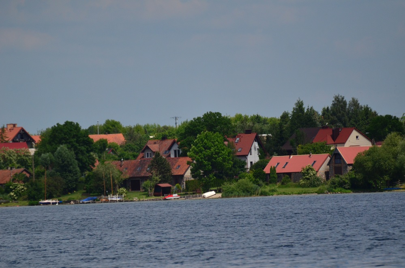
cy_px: 134
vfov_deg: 3.0
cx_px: 202
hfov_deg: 4.6
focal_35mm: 450
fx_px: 5050
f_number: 5.6
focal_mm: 300
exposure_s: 1/8000
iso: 720
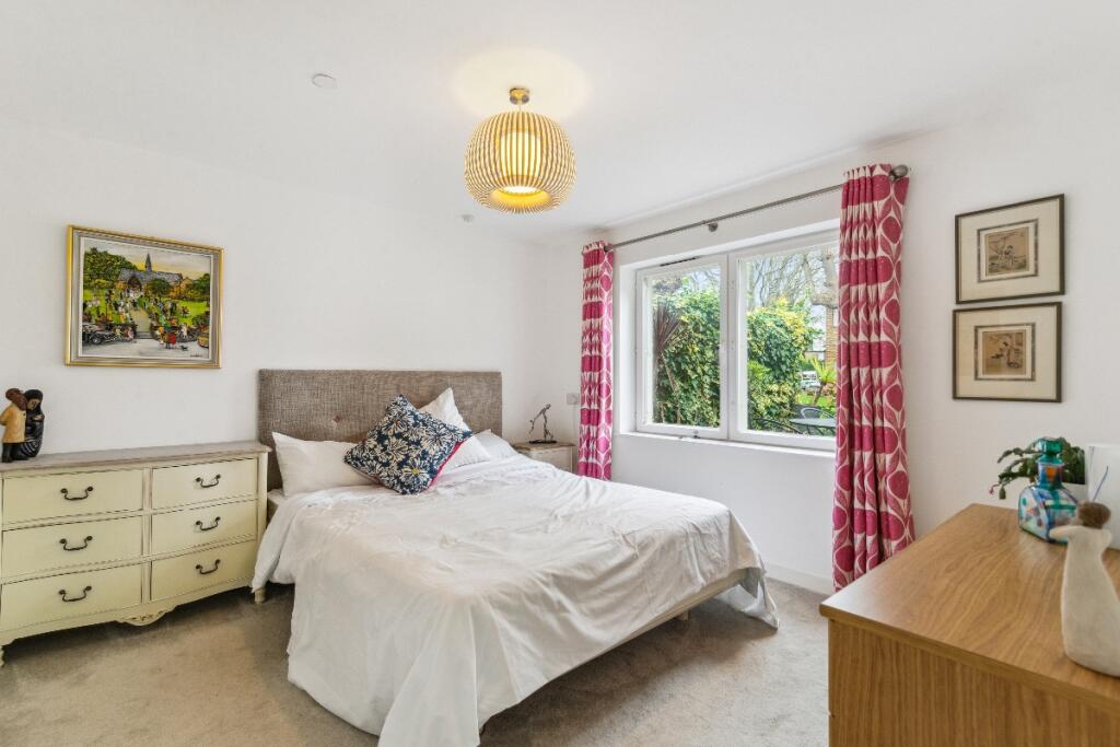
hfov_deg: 96.7
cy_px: 374
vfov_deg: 73.8
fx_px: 498
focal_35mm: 16
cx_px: 560
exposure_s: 1/30
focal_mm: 16
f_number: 11
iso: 400
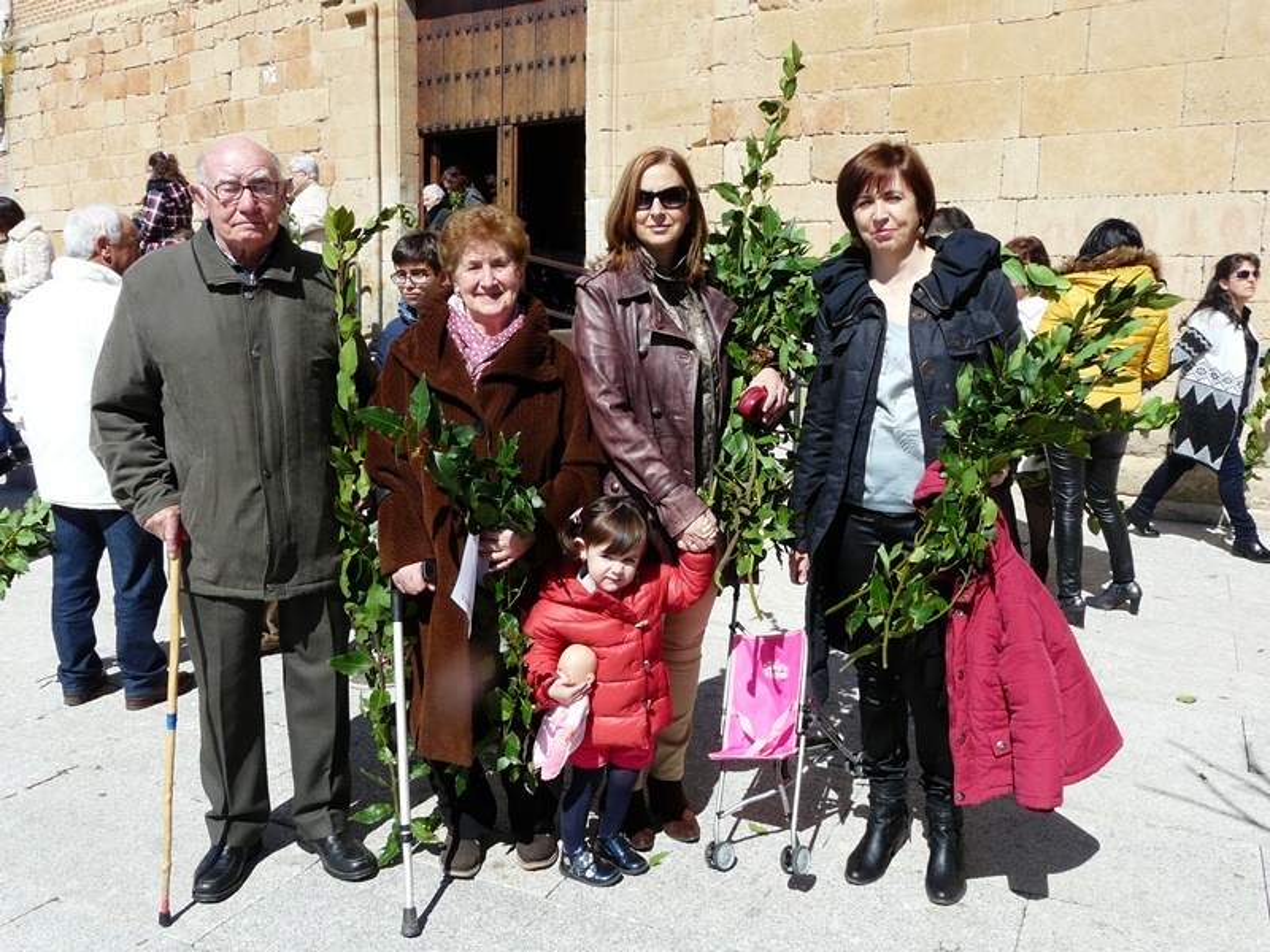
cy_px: 476
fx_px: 1101
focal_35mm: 30
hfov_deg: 60.0
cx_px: 635
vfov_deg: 46.8
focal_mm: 4.6
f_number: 5.6
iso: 100
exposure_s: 1/400
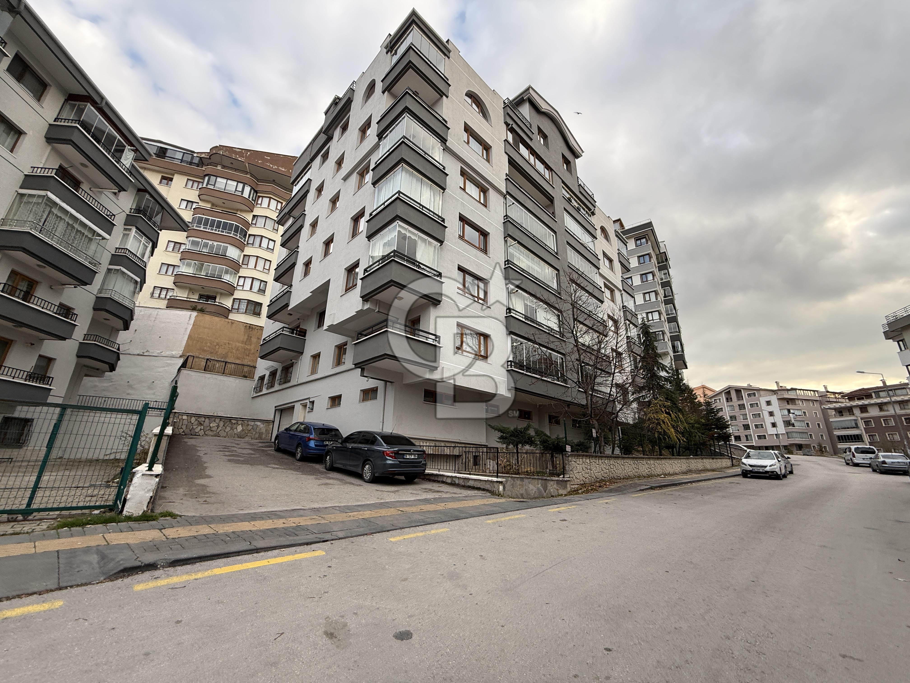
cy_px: 342
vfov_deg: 85.7
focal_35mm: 14
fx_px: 368
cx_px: 455
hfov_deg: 102.1
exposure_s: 1/224
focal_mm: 2.22
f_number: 2.2
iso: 50
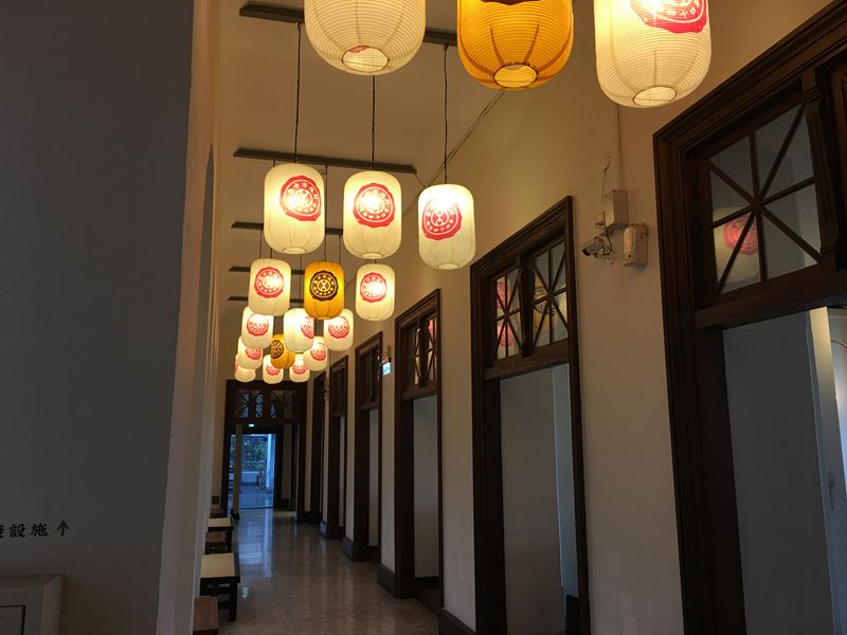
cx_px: 424
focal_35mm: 29
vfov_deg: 48.2
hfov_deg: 61.7
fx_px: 710
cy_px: 318
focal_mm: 4.15
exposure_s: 1/15
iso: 25
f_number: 2.2
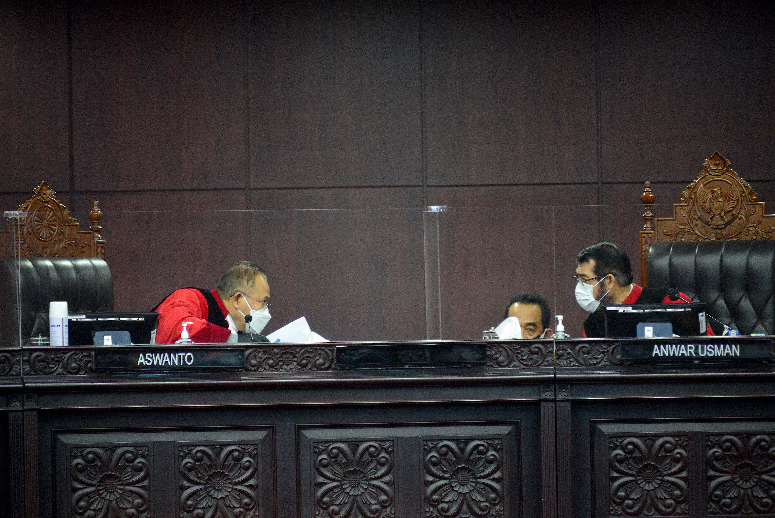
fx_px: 4307
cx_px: 388
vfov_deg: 6.9
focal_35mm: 200
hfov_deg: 10.3
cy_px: 259
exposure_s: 1/125
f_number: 2.8
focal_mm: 200
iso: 3200
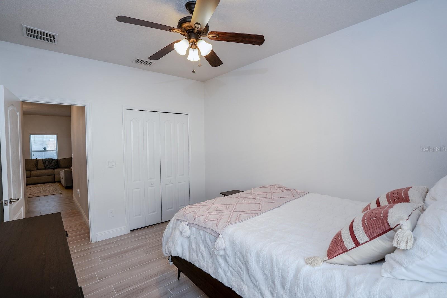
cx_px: 224
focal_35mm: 16
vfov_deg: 73.8
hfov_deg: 96.7
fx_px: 199
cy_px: 149
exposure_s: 1/6
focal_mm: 16
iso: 100
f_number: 8
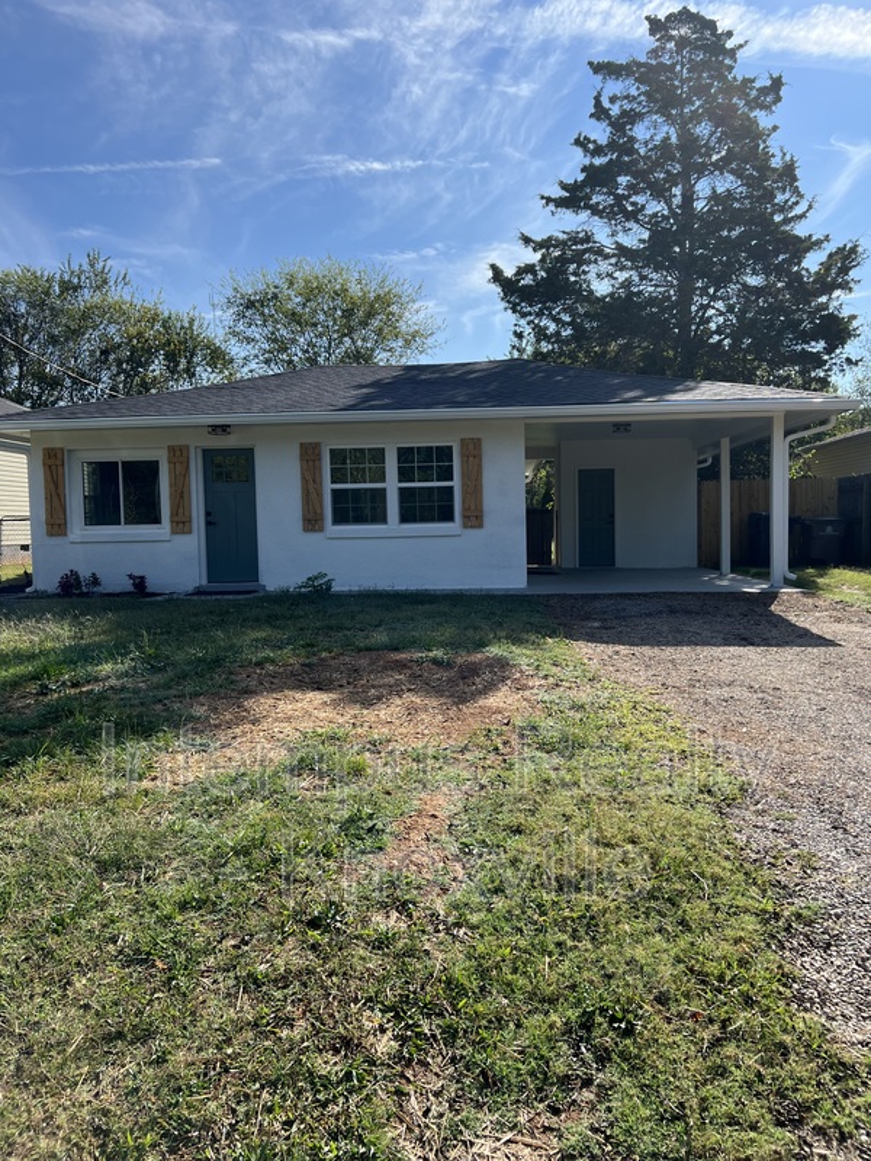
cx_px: 436
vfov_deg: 67.3
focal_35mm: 26
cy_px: 580
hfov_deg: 53.1
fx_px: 872
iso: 50
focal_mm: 5.7
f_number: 1.5
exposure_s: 1/3571
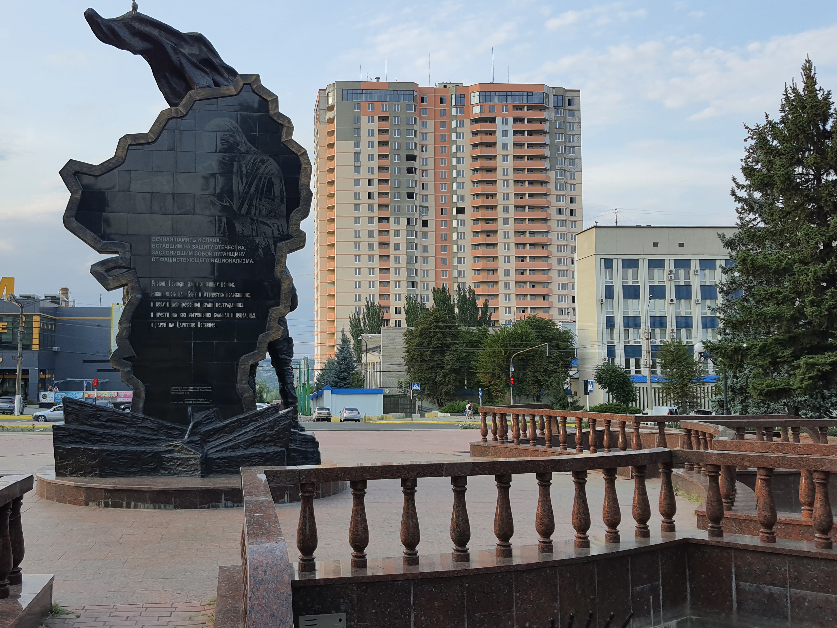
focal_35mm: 35
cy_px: 273
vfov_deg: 40.6
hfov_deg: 52.1
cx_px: 313
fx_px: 846
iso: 50
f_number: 1.7
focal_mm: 4.32
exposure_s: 1/738
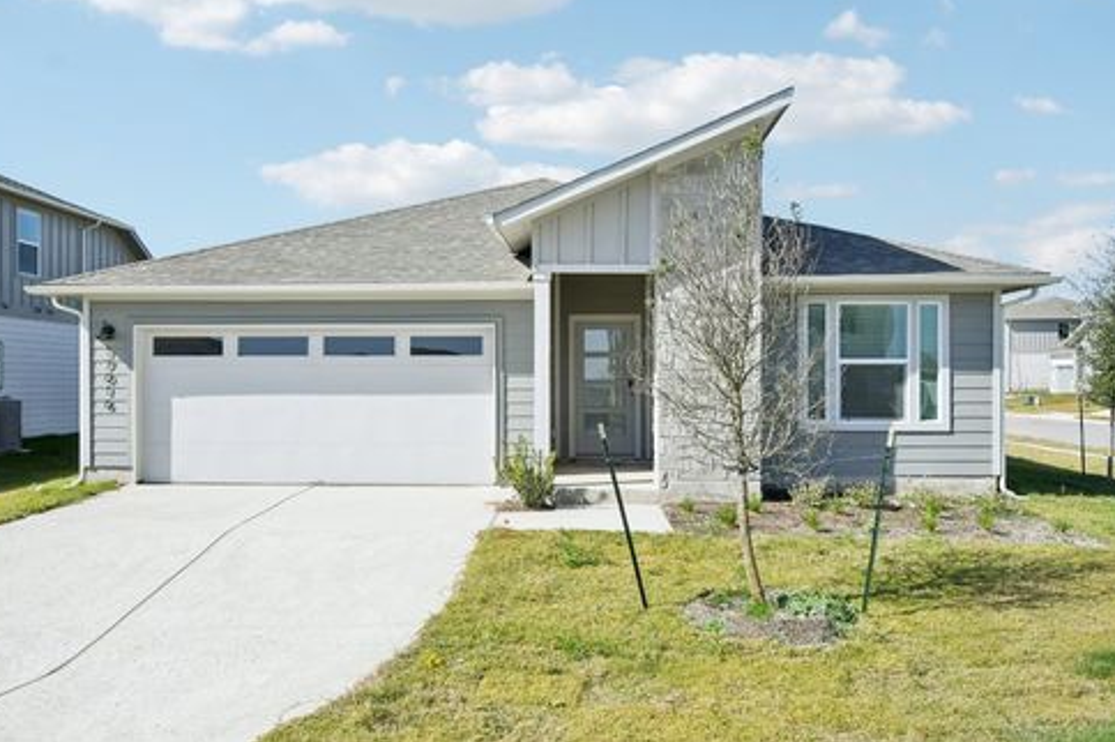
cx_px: 544
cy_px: 361
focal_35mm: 31
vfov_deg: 42.3
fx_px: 959
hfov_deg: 60.3
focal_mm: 20
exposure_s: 1/2500
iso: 400
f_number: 8
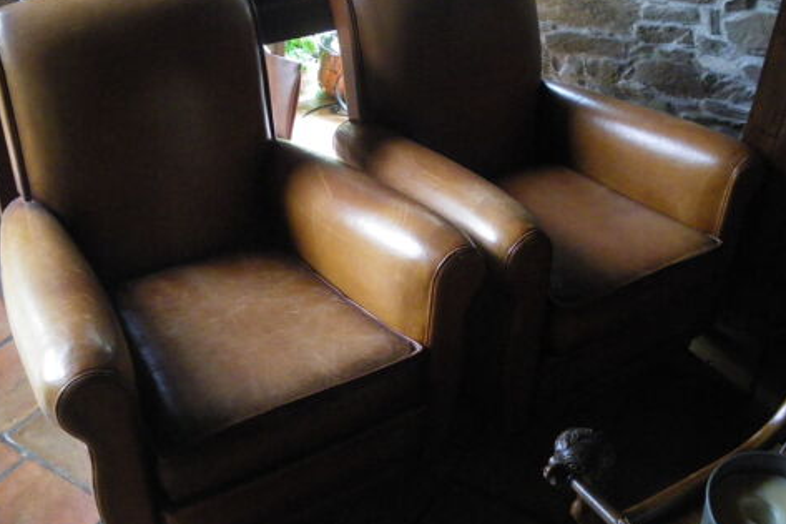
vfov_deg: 35.0
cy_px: 236
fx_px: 829
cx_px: 391
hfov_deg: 50.7
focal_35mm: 38
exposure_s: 1/30
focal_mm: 6.3
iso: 800
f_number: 3.5
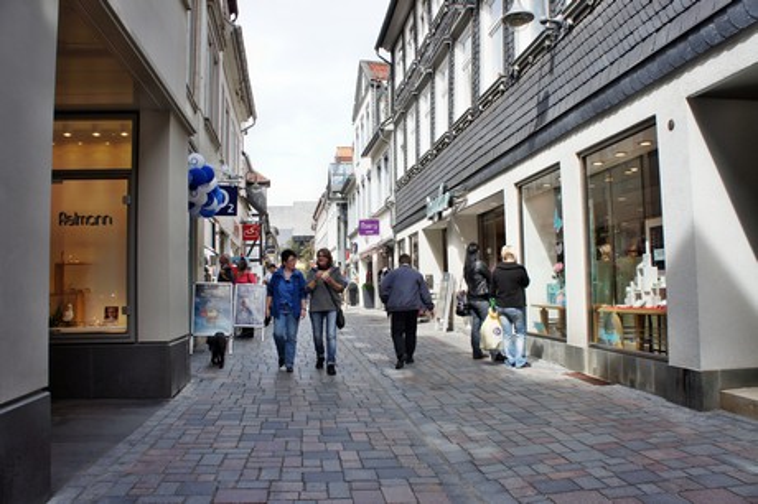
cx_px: 379
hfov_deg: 67.4
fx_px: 568
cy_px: 252
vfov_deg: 47.9
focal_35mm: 27
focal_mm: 18
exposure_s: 1/160
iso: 200
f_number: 7.1
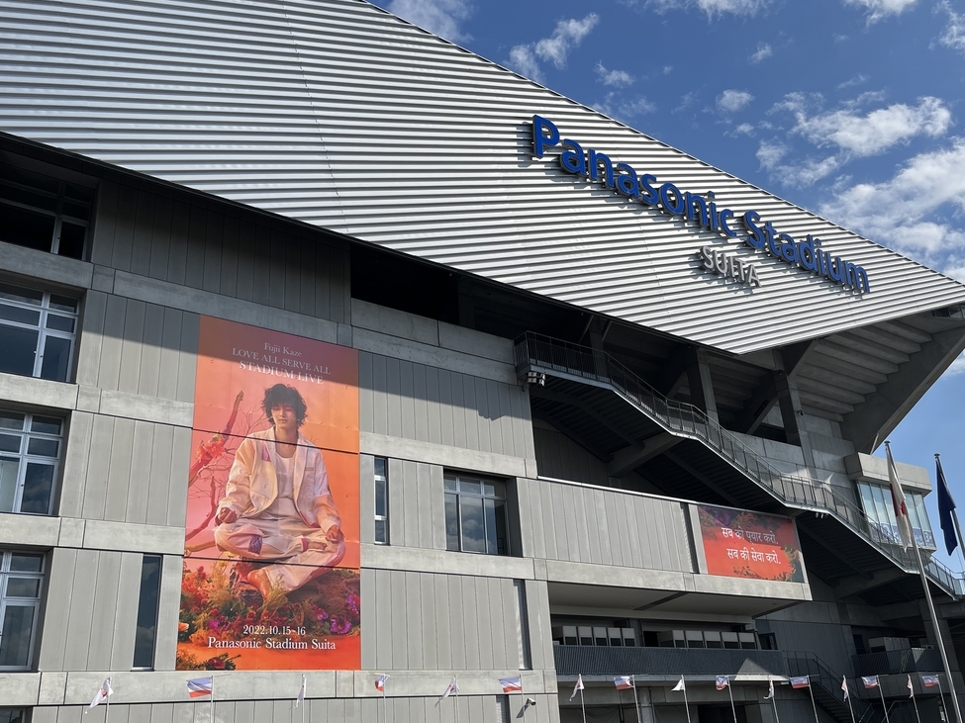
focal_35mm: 32
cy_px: 348
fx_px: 892
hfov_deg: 56.8
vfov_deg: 44.1
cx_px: 468
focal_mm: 5.1
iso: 50
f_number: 1.6
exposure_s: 1/6494
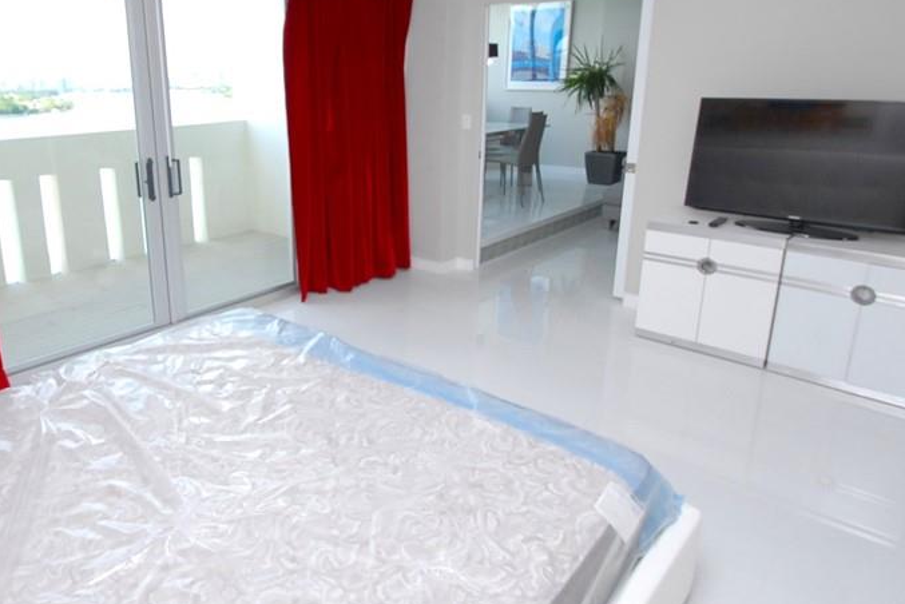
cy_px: 251
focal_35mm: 24
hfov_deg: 72.4
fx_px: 604
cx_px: 336
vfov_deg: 52.9
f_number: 7.1
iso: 400
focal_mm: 10
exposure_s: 1/160
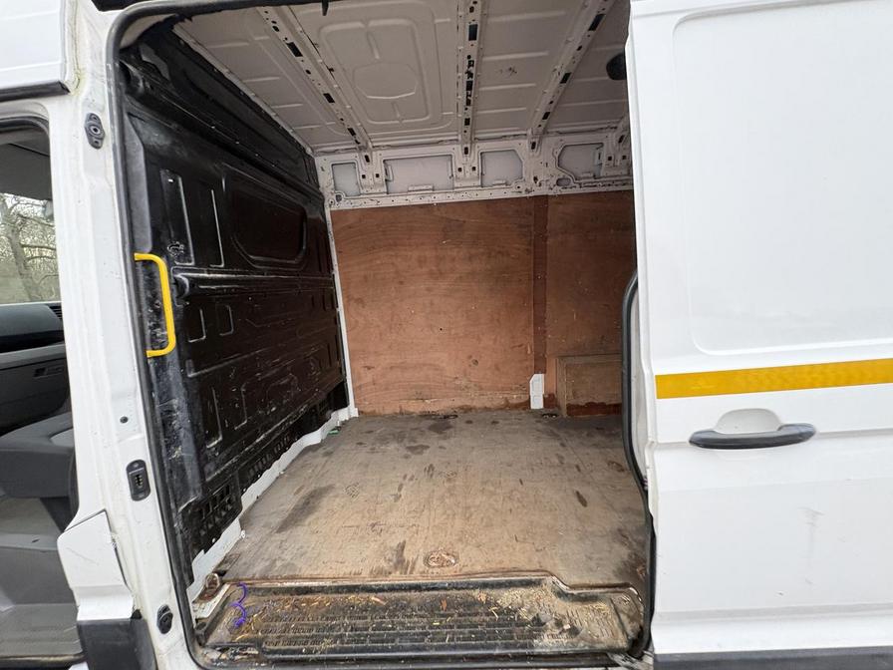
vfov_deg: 85.7
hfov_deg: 102.1
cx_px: 446
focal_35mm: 14
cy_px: 335
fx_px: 361
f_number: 2.2
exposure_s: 1/60
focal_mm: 2.22
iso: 320
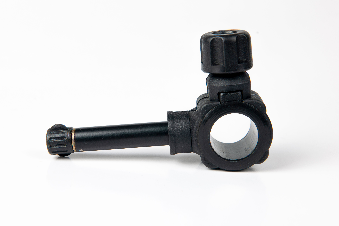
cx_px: 170
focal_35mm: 58
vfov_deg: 23.4
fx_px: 546
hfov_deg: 34.5
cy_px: 113
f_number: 9
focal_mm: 58
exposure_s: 1/100
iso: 100
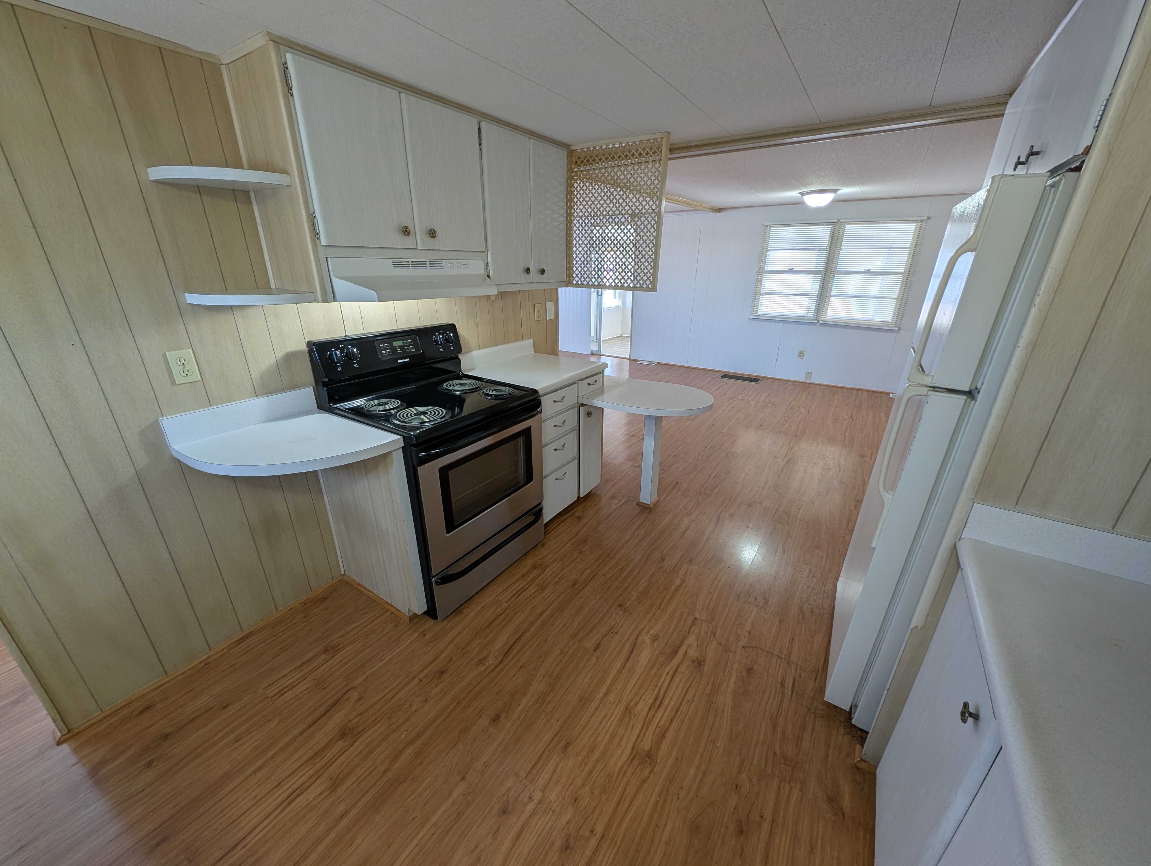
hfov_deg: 110.5
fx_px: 400
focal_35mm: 12
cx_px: 576
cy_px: 433
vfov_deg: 94.6
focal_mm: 2.23
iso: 39
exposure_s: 1/29.3
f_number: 1.95
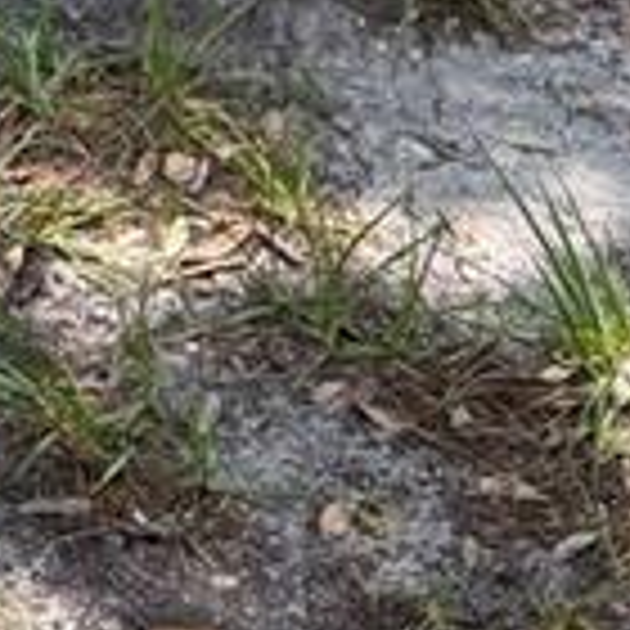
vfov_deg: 9.0
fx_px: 3747
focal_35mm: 182
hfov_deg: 9.0
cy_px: -657
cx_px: -706
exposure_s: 1/532
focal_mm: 6.76
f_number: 1.78
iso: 100
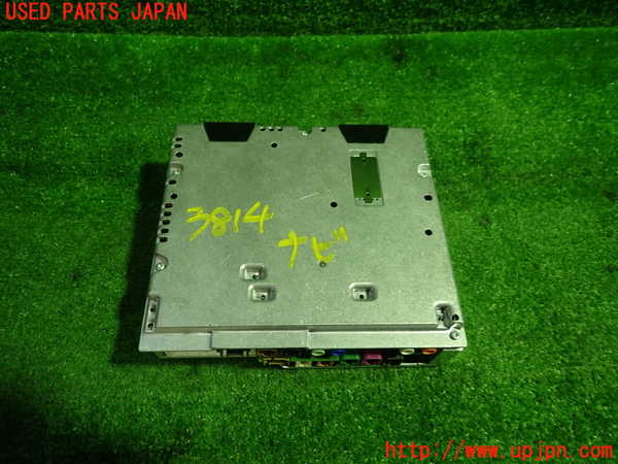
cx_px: 309
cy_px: 232
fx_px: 446
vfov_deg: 54.9
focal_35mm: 25
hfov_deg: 69.4
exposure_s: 1/50
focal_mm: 4.5
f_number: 2
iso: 200
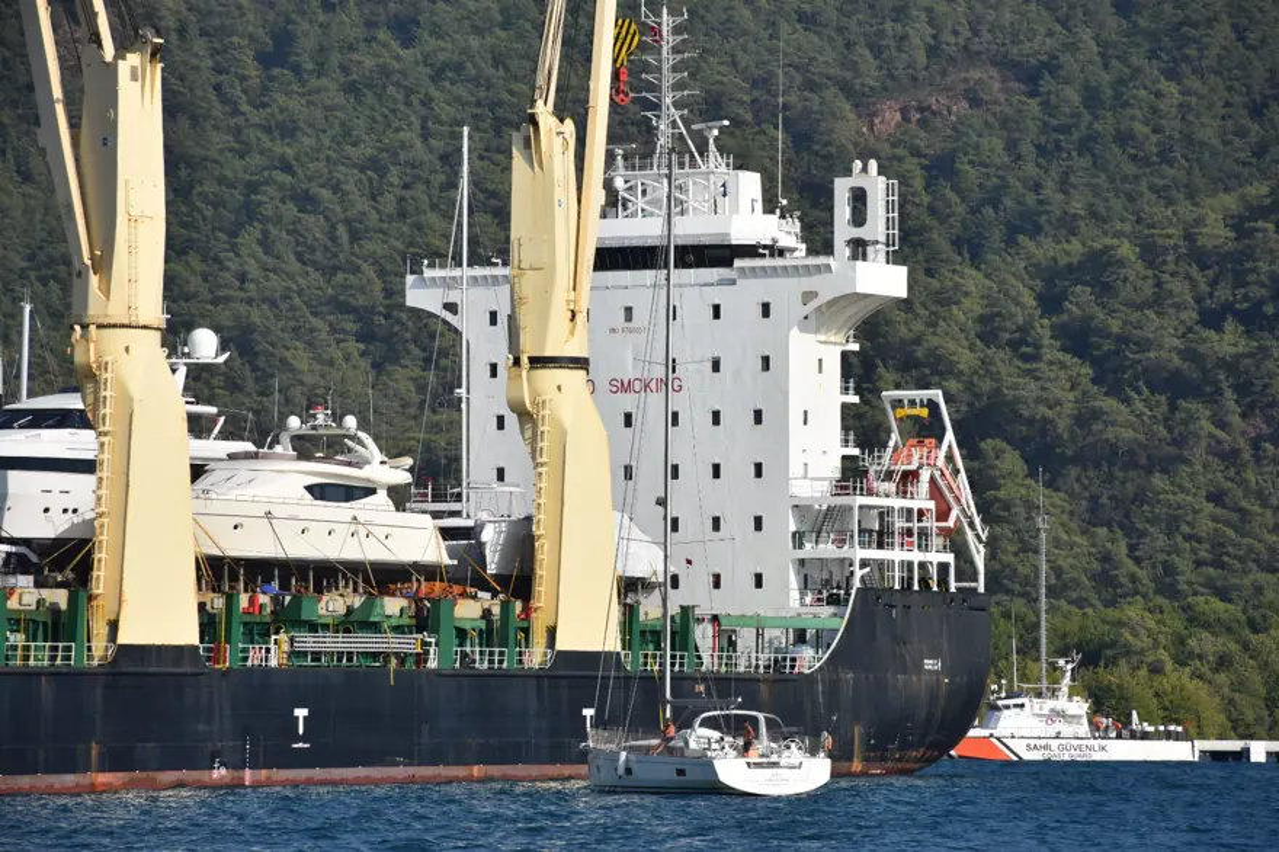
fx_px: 7458
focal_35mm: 210
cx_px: 640
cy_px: 426
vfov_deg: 6.5
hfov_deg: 9.8
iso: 220
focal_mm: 140
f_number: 8
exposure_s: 1/1000
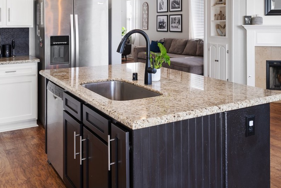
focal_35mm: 35
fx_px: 273
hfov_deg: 54.4
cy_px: 98
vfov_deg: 37.9
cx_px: 141
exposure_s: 1/4
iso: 200
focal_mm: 18
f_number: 7.1
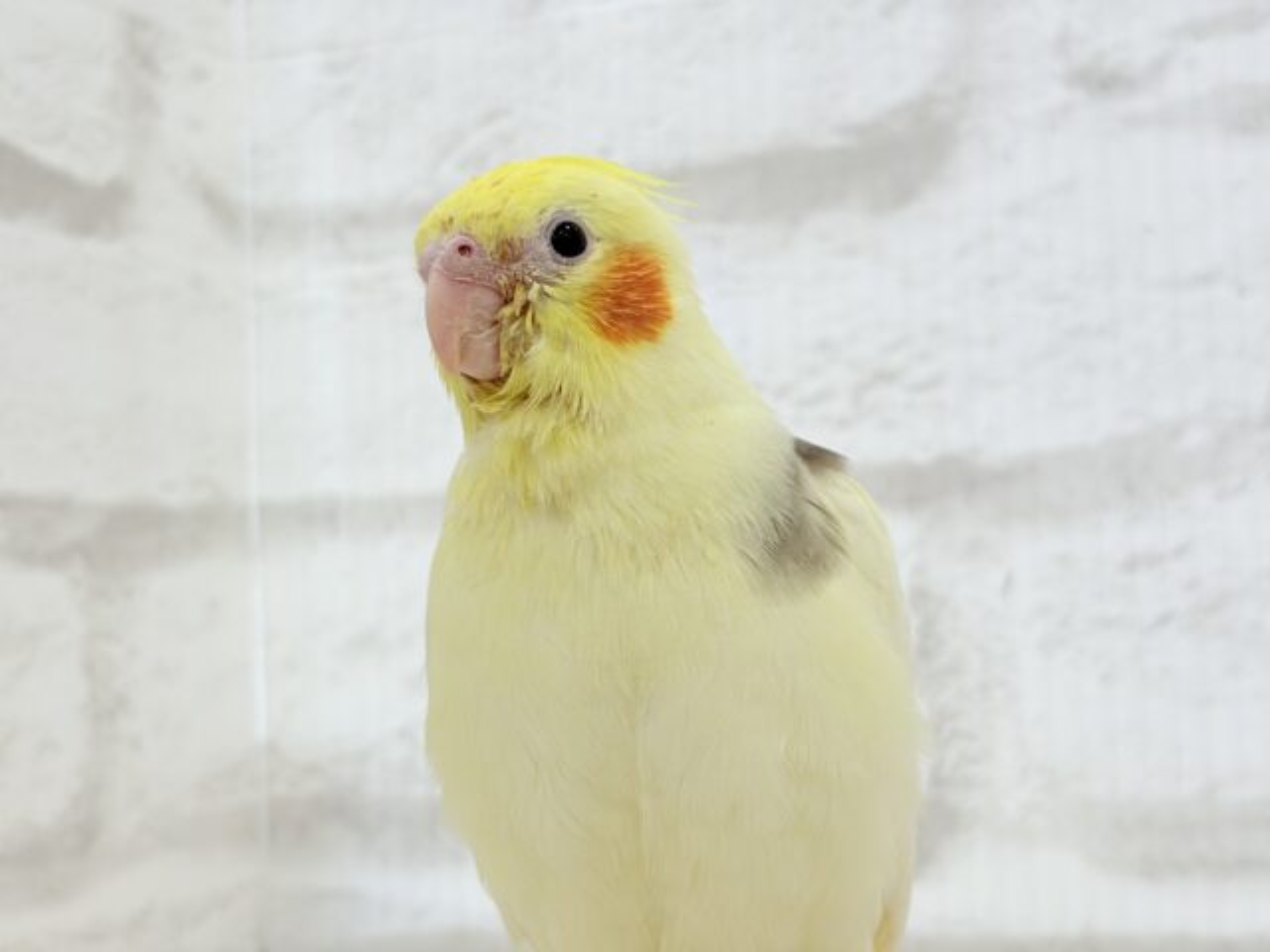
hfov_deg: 36.8
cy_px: 476
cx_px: 635
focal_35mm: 52
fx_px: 1908
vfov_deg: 28.0
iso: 40
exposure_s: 1/100
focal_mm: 5.96
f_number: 1.6
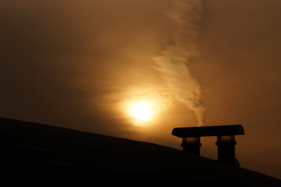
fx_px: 1171
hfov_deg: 13.7
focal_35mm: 150
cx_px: 140
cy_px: 94
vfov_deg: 9.1
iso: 100
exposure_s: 1/4000
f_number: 7.1
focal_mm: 100
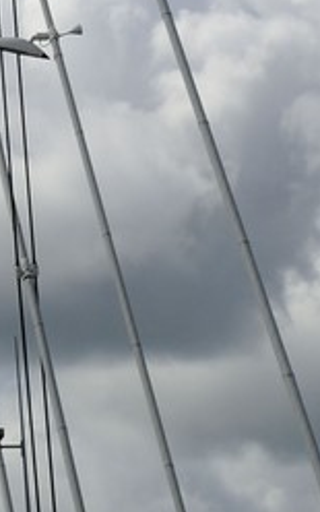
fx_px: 4395
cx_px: 134
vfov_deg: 6.2
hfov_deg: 4.2
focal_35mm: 315
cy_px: -1018
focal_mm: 48
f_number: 10
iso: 200
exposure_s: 1/640
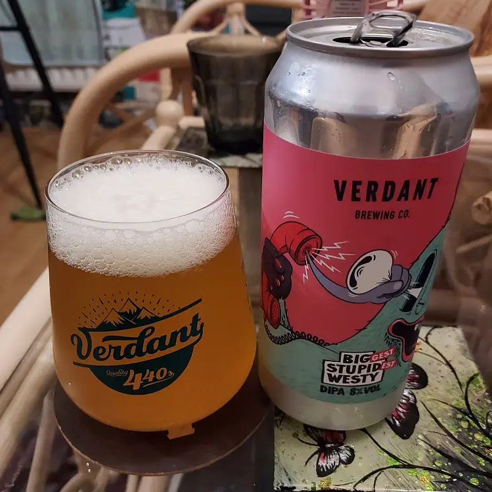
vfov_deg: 55.5
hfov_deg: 55.6
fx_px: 466
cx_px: 248
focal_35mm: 29
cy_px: 278
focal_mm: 4.6
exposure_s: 1/20
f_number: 1.8
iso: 800
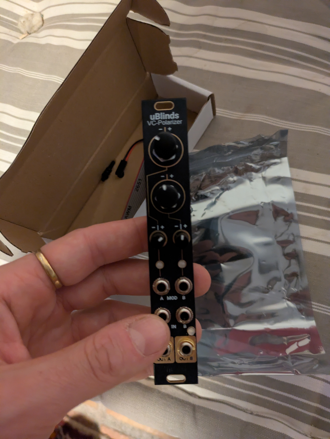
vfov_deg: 69.4
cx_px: 165
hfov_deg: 54.9
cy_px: 220
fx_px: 318
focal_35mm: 25
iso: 1647
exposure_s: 1/16.7
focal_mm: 5.43
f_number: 1.89
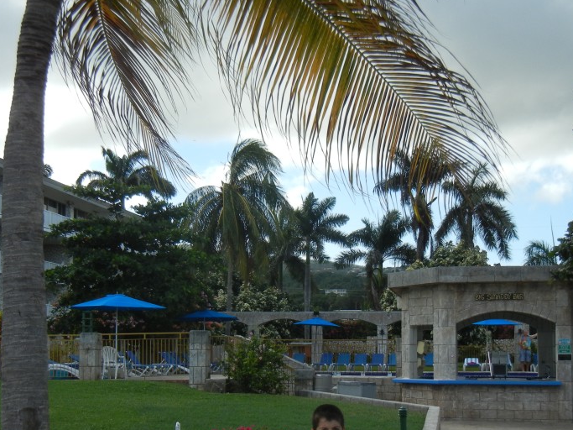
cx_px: 276
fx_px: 844
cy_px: 304
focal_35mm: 51
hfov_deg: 37.5
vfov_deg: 28.3
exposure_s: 1/256
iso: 160
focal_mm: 6.2
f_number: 7.2
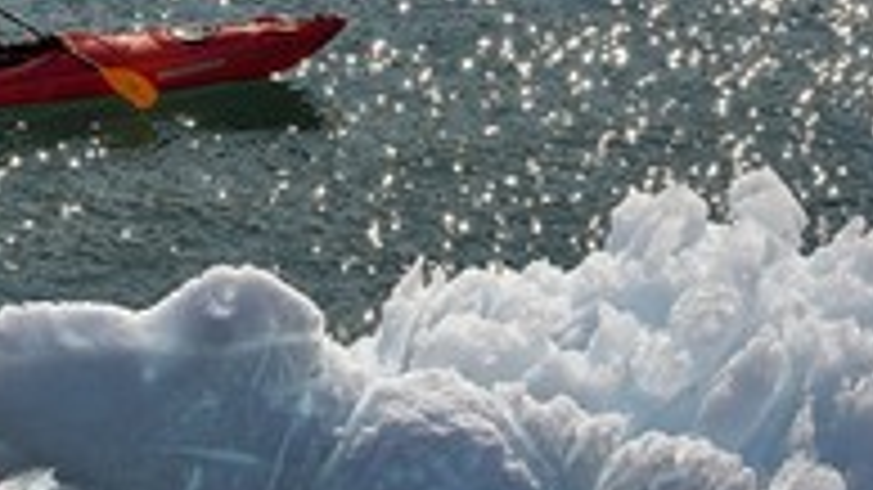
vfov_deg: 2.8
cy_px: 193
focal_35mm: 430
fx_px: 9951
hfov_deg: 5.0
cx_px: 248
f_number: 13
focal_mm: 190
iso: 200
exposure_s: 1/640
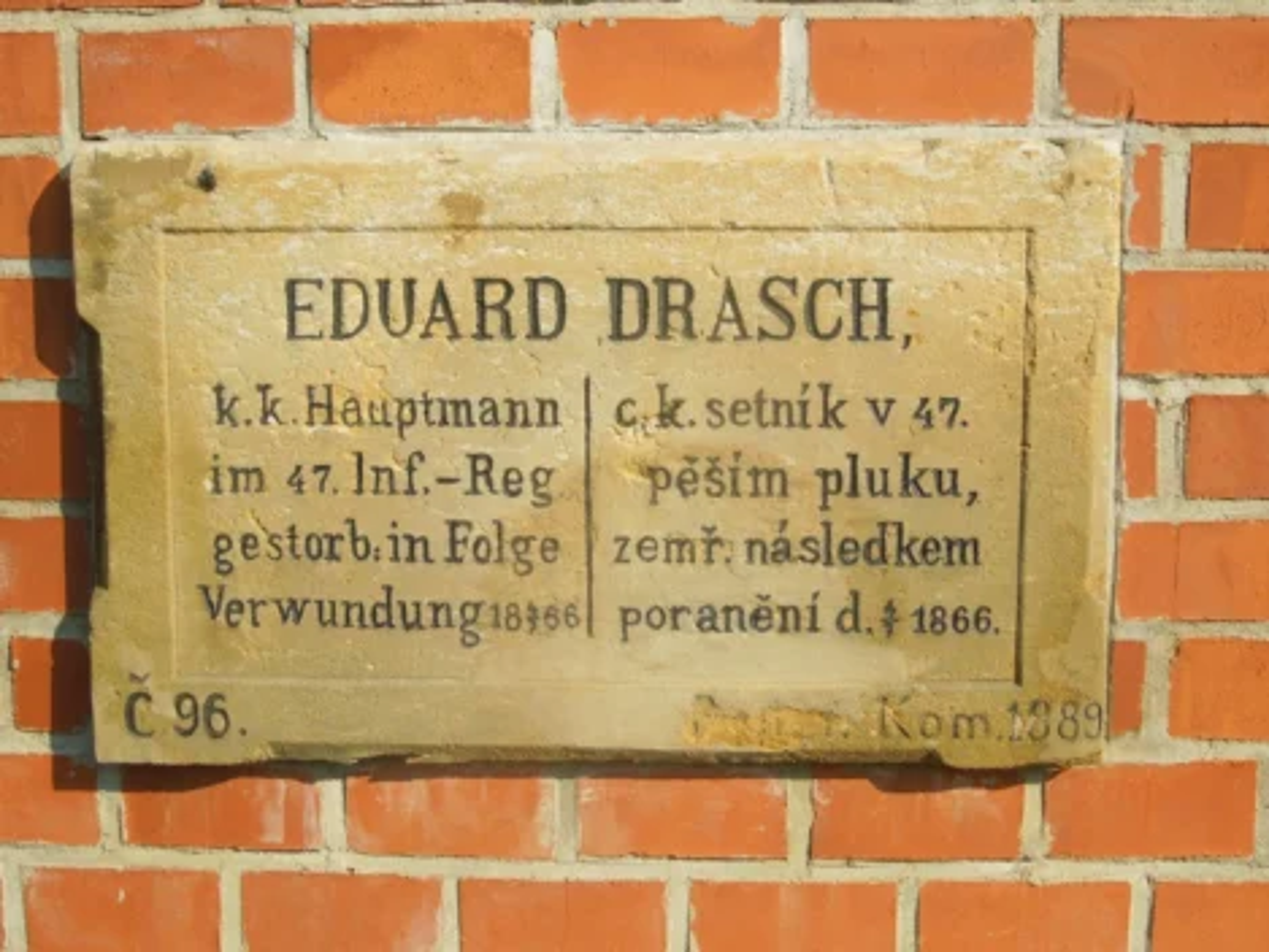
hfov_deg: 39.6
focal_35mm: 48
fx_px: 1760
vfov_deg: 30.3
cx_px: 634
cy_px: 476
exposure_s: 1/640
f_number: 8
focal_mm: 8.7
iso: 400
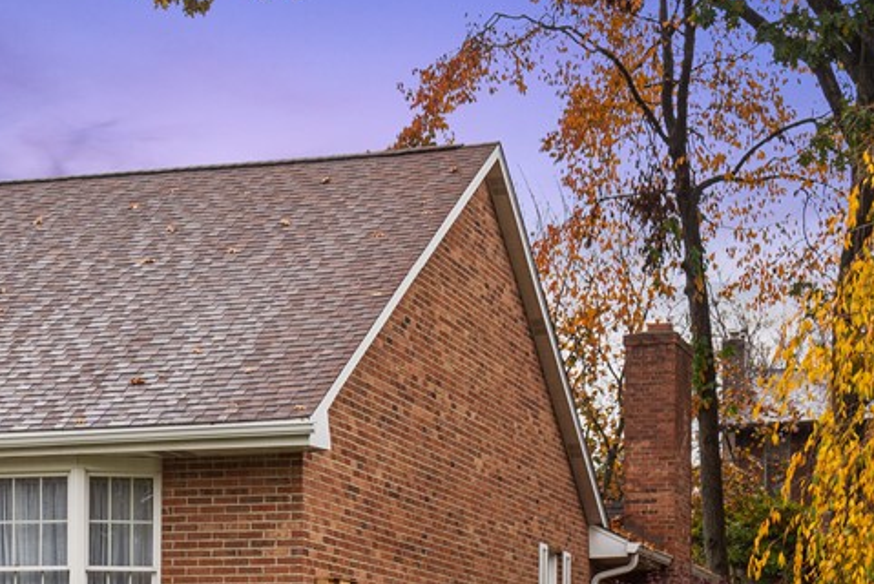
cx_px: 11
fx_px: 2696
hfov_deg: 18.0
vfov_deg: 12.2
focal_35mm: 111
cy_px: 606
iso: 200
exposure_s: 1/50
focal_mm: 49
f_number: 4.5
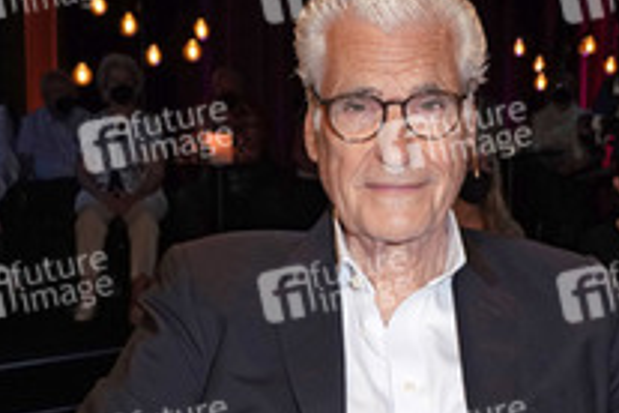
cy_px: 362
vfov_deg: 21.8
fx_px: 1049
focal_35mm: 61
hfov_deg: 32.8
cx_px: 375
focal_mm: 28
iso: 1600
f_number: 6.3
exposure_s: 1/160
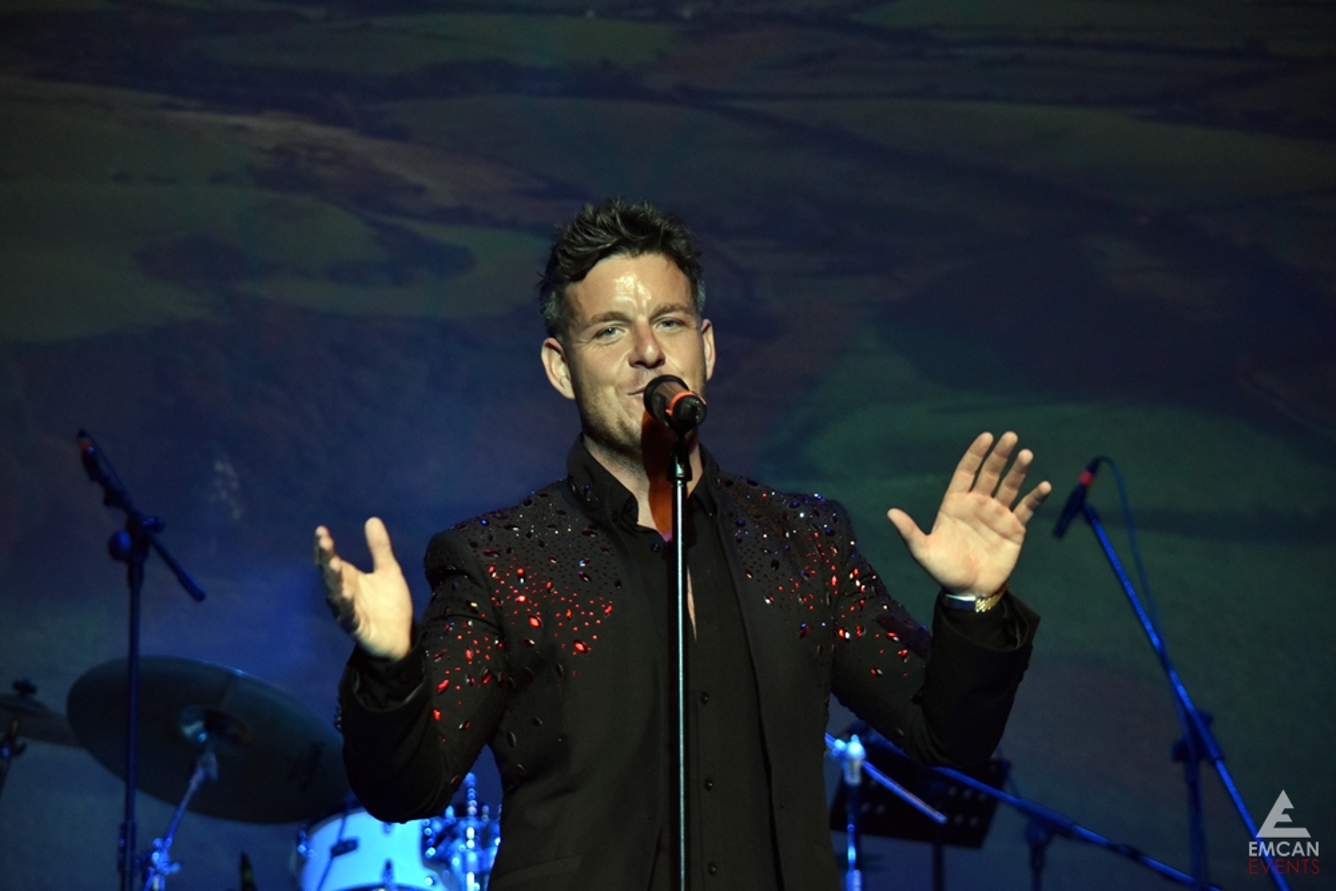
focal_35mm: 147
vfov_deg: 9.3
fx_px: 5456
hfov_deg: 14.0
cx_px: 668
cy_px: 446
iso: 1600
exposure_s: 1/125
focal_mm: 98
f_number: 4.5
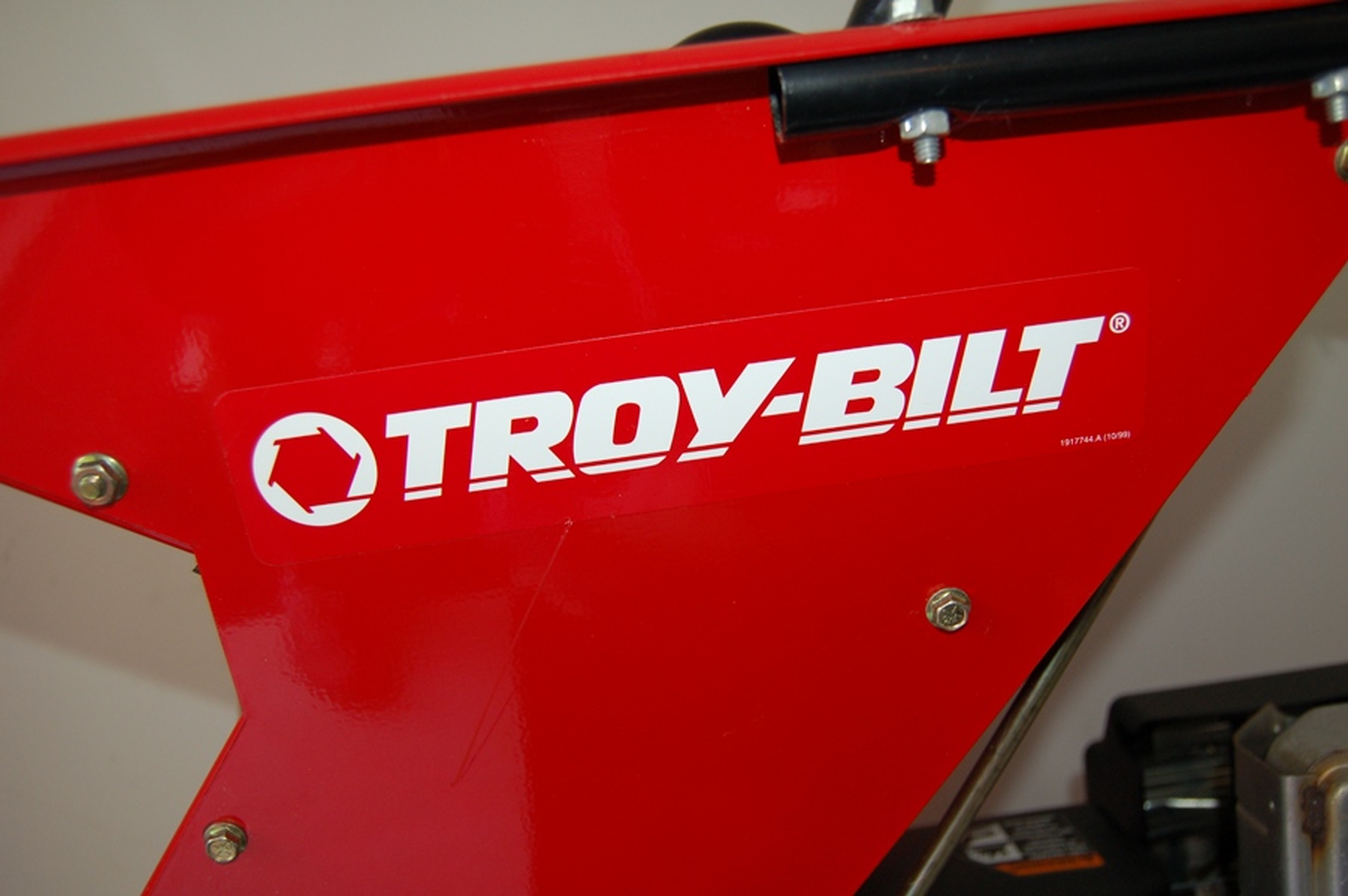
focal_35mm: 30
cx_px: 674
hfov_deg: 62.0
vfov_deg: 43.5
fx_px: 1122
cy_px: 448
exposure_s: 1/60
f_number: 3.8
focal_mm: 20
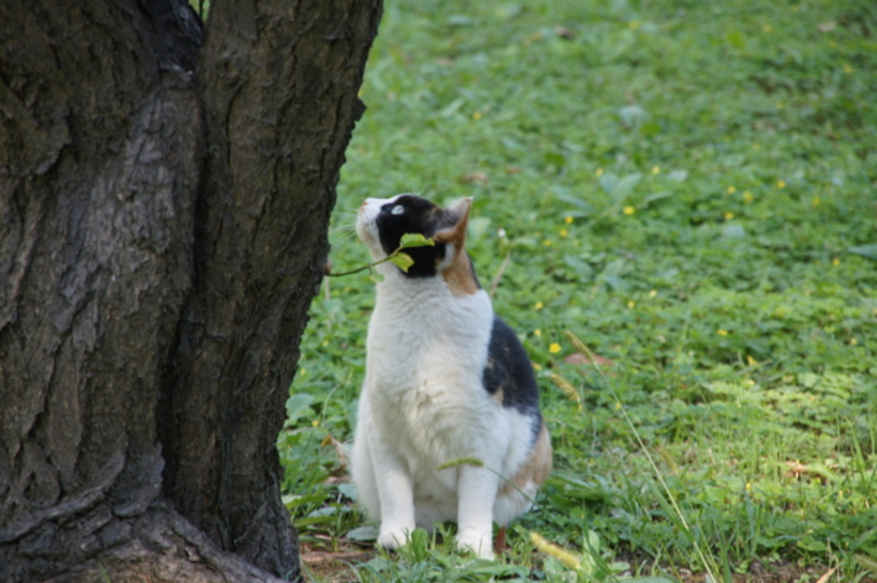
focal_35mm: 270
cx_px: 438
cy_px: 292
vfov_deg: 5.1
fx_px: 6572
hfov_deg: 7.6
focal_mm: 180
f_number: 6.3
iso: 200
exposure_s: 1/80
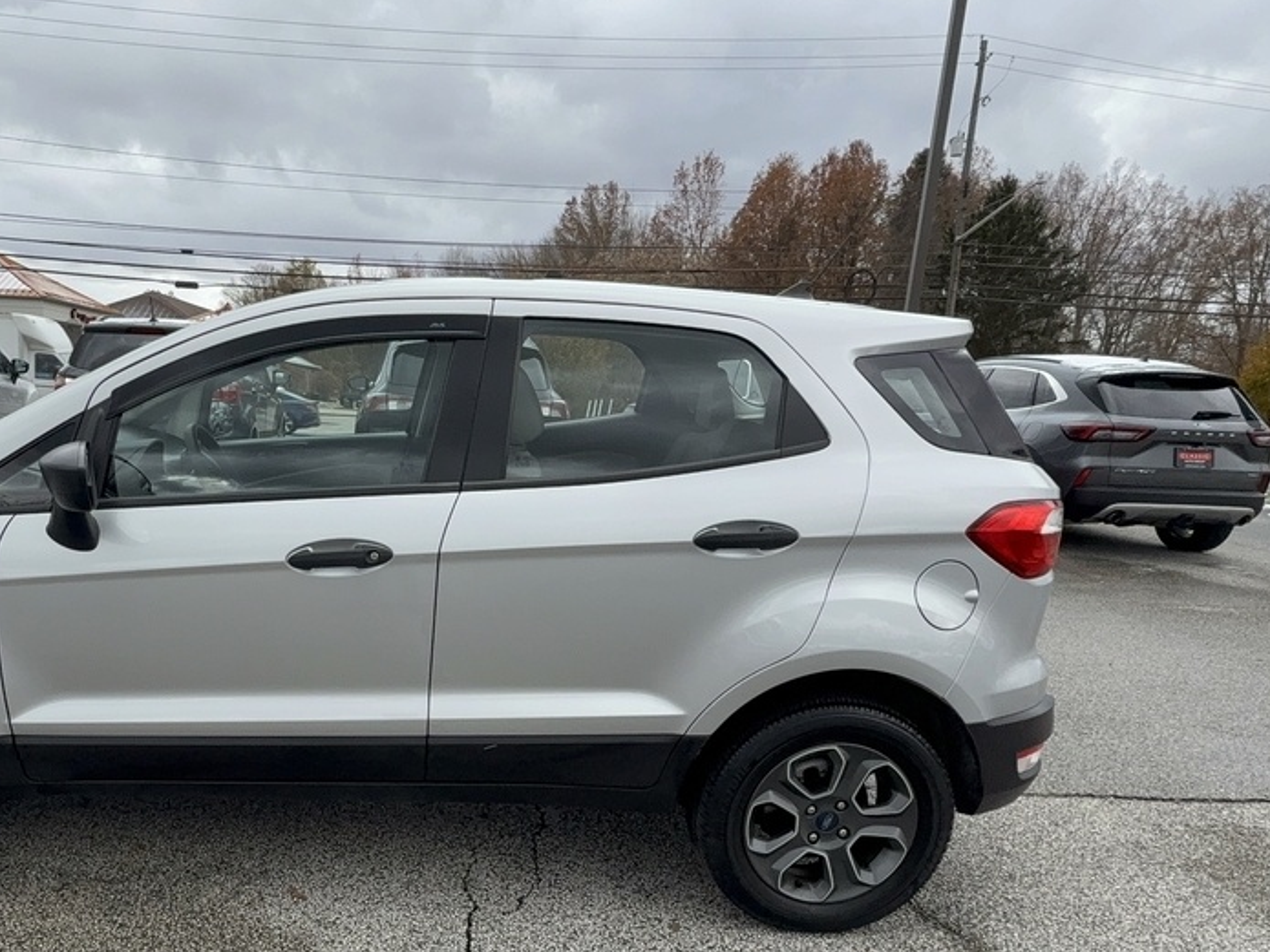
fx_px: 1027
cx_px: 380
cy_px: 630
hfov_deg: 61.2
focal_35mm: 28
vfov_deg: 48.9
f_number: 2.2
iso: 16
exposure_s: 1/225
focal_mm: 2.22
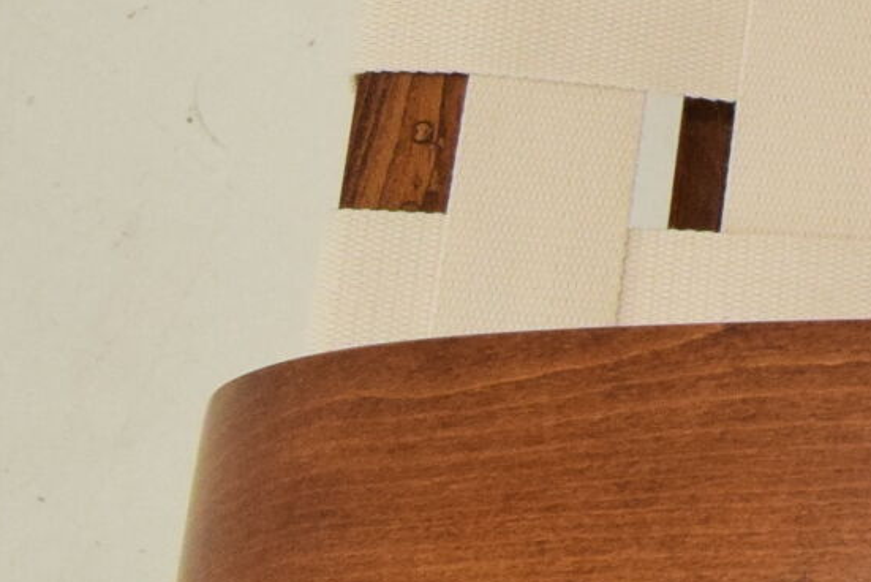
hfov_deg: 11.0
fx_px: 3946
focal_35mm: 163
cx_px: 1970
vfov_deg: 8.1
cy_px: -535
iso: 1600
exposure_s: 1/250
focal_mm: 20
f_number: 8
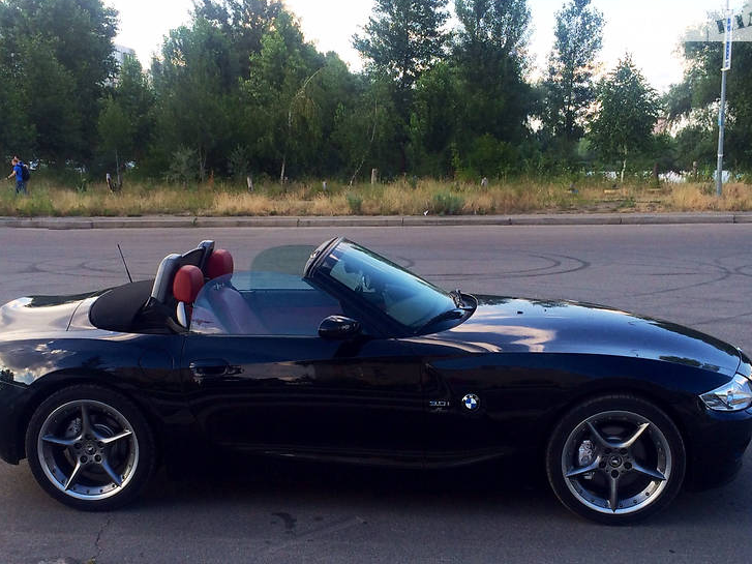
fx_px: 717
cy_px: 295
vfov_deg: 42.9
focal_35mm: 33
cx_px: 371
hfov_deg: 55.4
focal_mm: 4.1
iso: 32
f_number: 2.2
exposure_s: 1/436
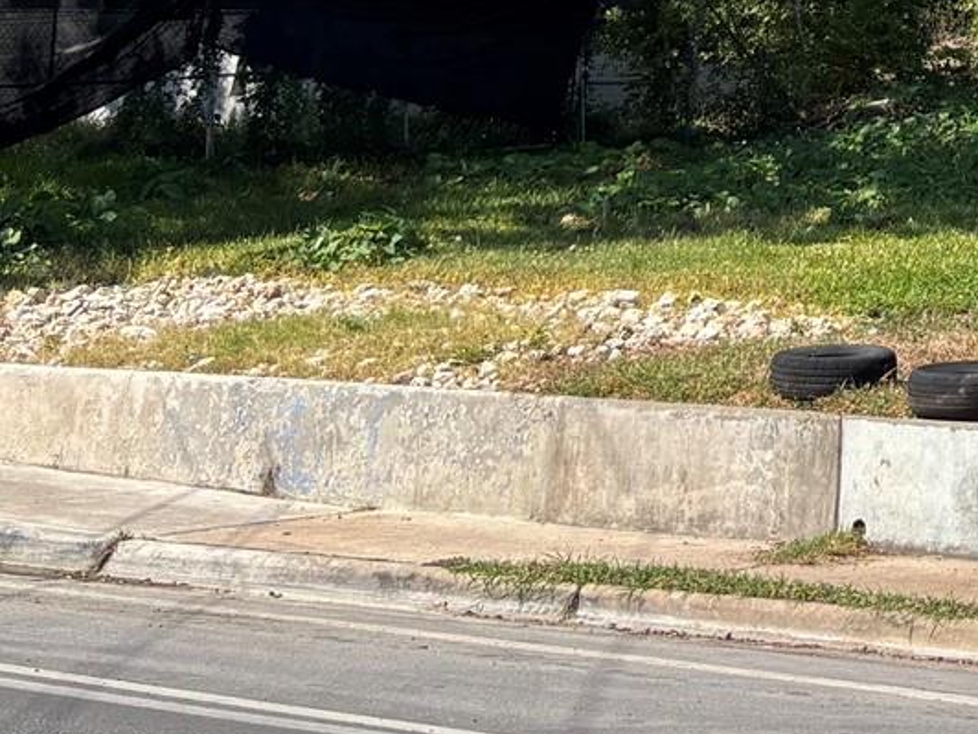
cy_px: -476
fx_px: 2825
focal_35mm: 100
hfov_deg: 17.8
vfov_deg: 13.6
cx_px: 1412
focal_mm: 5.96
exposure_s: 1/1949
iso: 50
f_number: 1.6
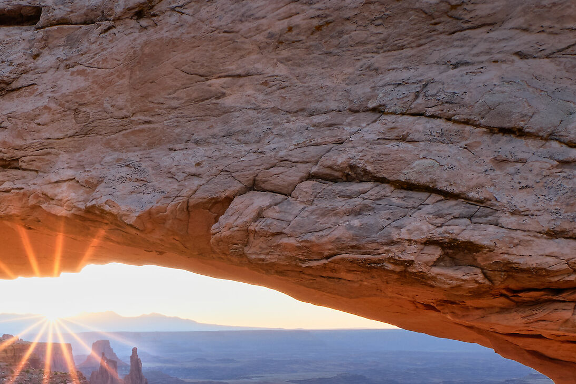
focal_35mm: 33
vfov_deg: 37.6
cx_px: 92
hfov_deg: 52.4
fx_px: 528
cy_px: 337
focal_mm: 10
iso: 200
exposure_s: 1/2.33
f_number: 22
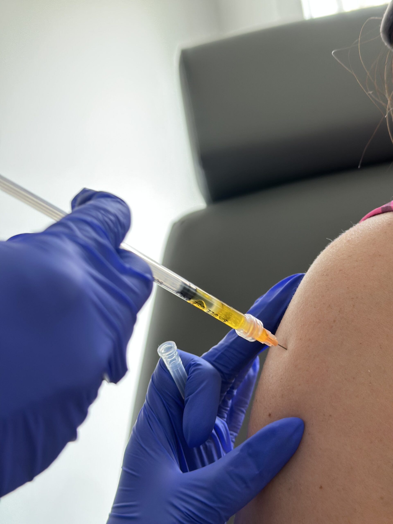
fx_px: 727
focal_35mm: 48
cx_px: 196
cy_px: 262
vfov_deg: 39.7
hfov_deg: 30.3
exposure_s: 1/60
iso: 125
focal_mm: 6.86
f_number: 1.78
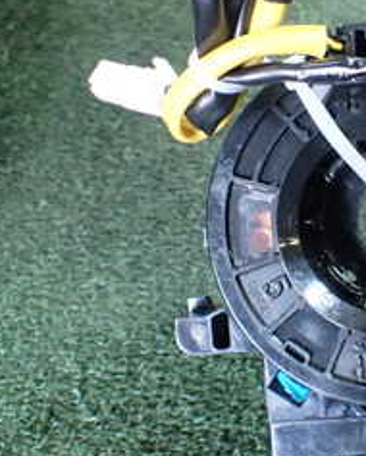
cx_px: 364
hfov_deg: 20.1
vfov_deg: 25.6
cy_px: 175
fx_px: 1001
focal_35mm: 74
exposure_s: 1/60
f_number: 2.3
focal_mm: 5.4
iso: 800
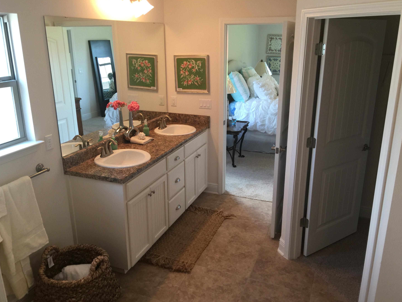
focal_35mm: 30
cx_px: 202
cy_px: 146
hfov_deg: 60.0
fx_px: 348
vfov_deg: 46.8
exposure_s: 1/30
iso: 40
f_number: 2.2
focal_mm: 4.15
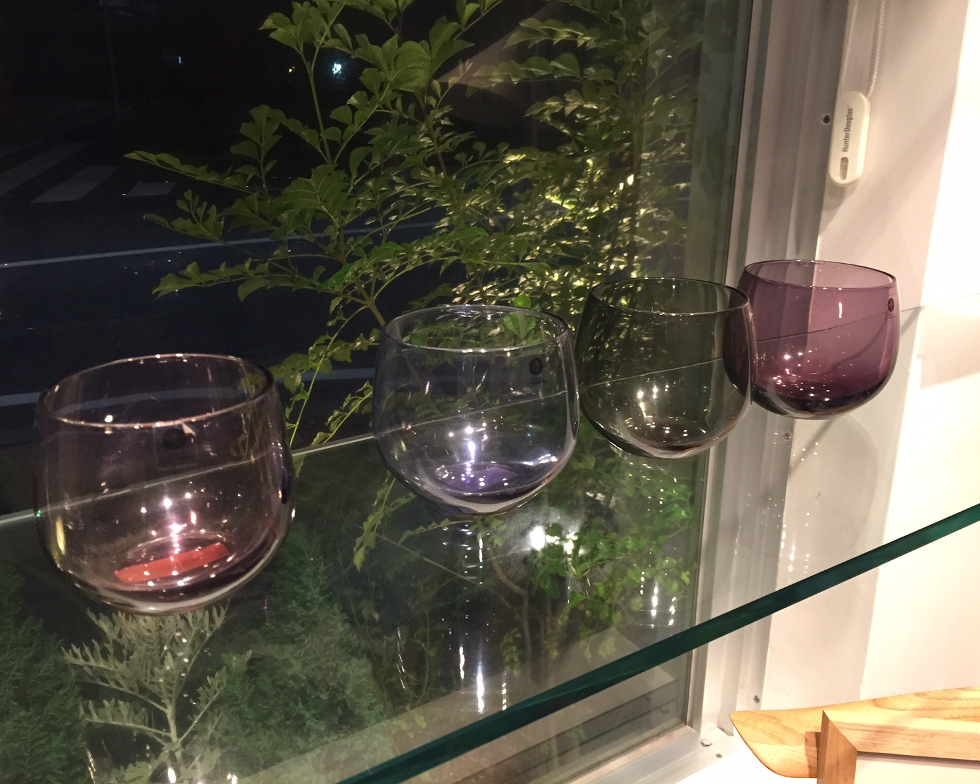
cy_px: 389
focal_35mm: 31
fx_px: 899
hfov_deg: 57.2
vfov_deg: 47.1
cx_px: 490
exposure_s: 1/30
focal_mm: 4.15
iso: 160
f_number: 2.2
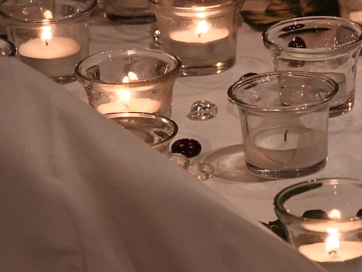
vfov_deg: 5.5
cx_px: 299
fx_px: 2814
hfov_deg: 7.3
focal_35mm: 269
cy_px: 62
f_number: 9
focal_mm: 86
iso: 4500
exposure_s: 1/160
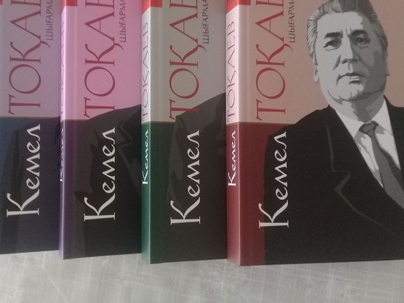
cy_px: 104
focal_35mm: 41
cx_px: 150
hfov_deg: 45.4
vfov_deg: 34.8
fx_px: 479
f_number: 2.2
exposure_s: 1/24
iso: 200
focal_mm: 3.3
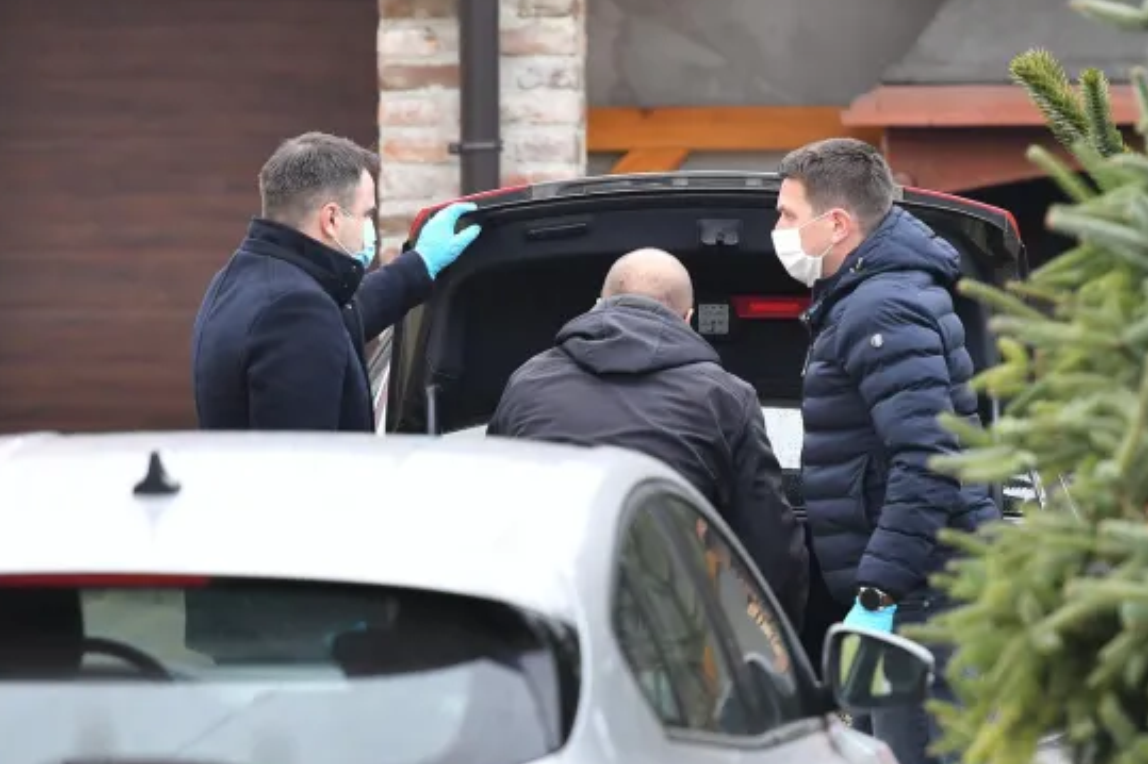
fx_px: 8543
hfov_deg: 7.7
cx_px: 518
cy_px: 334
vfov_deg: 5.1
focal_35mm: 268
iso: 800
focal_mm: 190
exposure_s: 1/800
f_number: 5
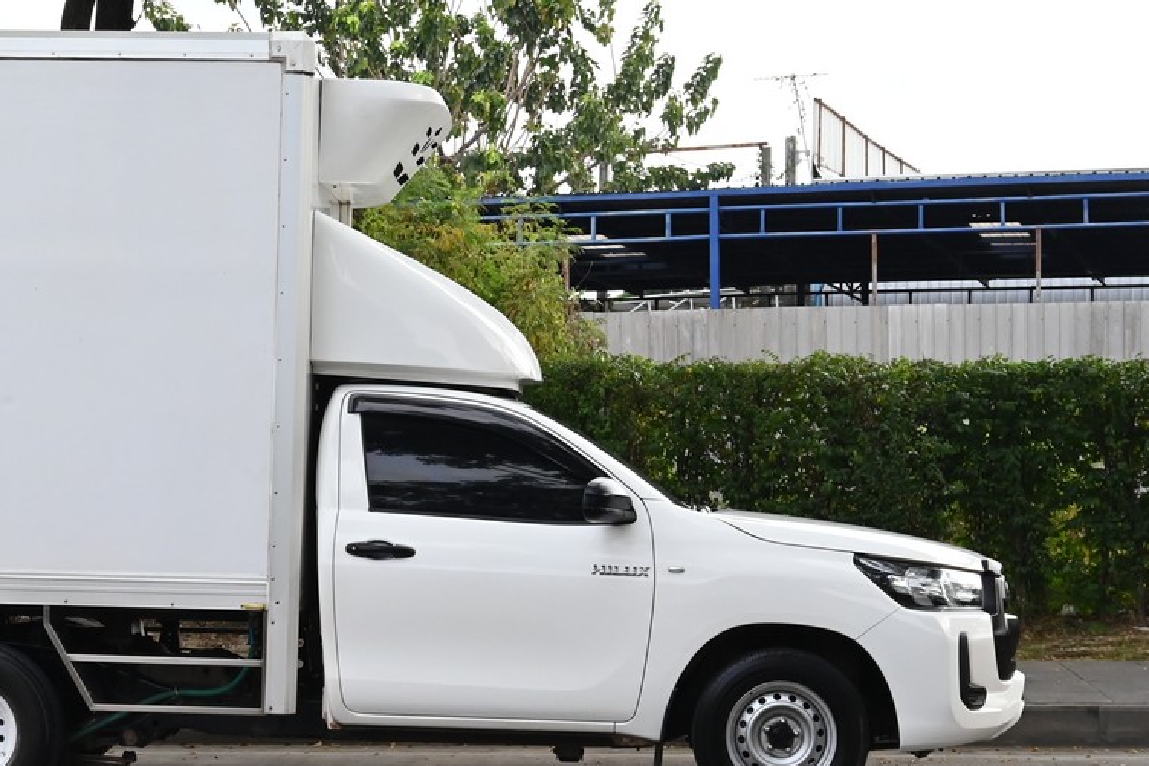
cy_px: 414
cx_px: 387
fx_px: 2521
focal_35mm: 79
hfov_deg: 25.5
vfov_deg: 17.3
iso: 2000
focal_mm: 36
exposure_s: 1/800
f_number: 10
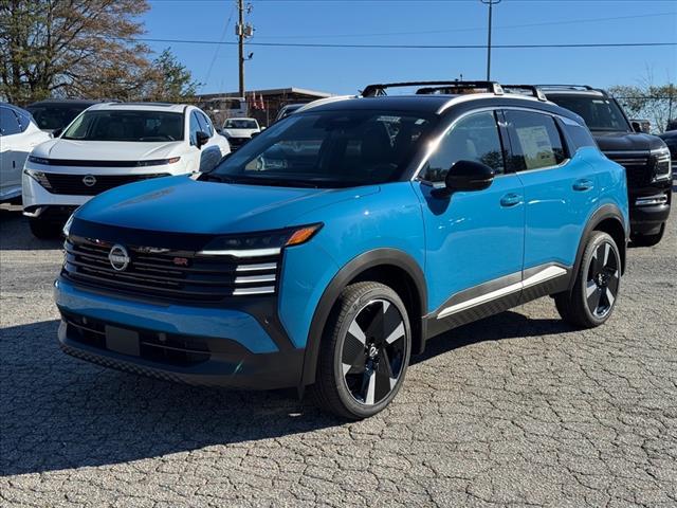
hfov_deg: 39.7
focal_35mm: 48
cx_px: 338
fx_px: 939
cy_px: 254
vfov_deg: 30.3
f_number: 1.78
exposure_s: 1/2833
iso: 64
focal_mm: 6.76
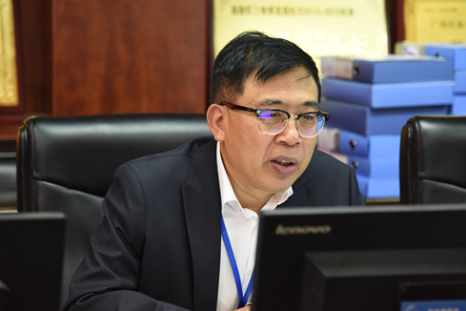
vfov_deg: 10.2
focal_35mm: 135
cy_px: 153
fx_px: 1747
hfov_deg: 15.2
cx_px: 236
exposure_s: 1/125
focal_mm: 120
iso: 5600
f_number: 4
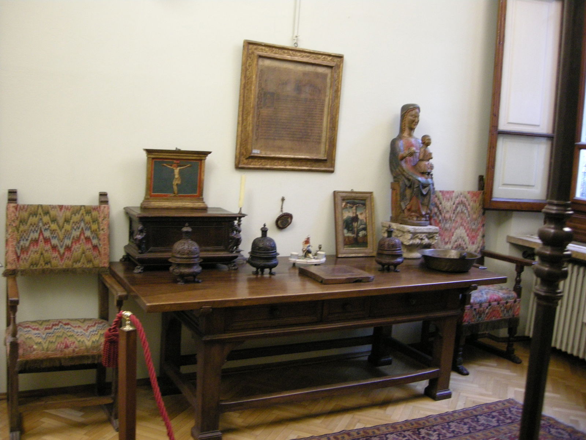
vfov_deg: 39.7
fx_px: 609
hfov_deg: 51.4
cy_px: 220
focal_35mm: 36
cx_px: 293
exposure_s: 1/13
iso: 400
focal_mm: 7.5
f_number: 2.7
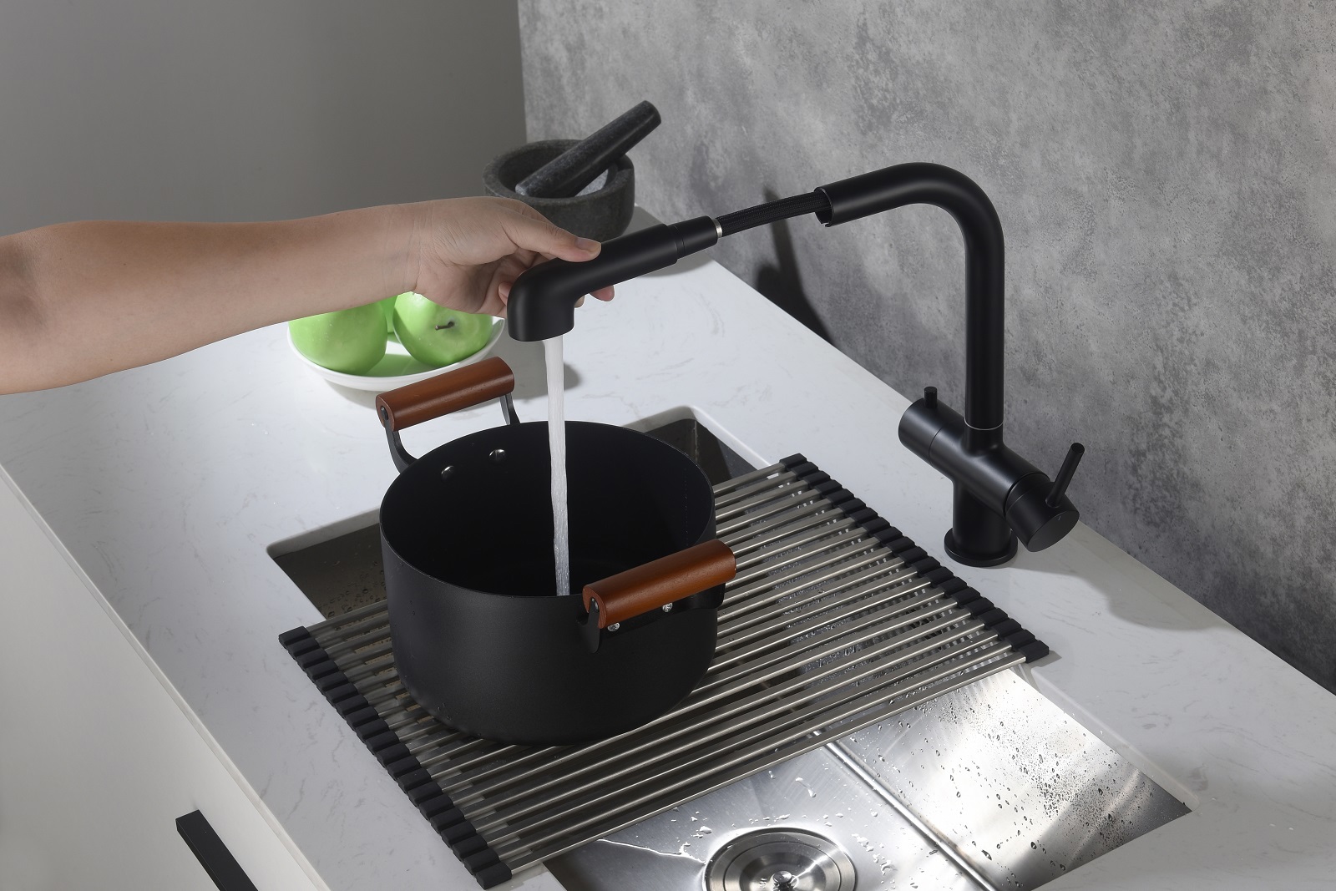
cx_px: 668
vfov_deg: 28.1
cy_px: 446
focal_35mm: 48
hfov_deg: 41.1
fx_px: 1781
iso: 100
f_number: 10
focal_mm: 48
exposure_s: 1/125
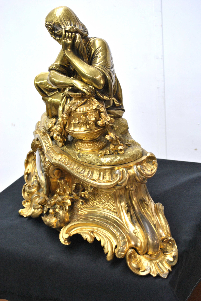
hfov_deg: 25.8
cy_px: 150
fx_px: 438
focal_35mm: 52
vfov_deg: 37.8
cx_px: 100
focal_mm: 35
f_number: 5
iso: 400
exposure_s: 1/20
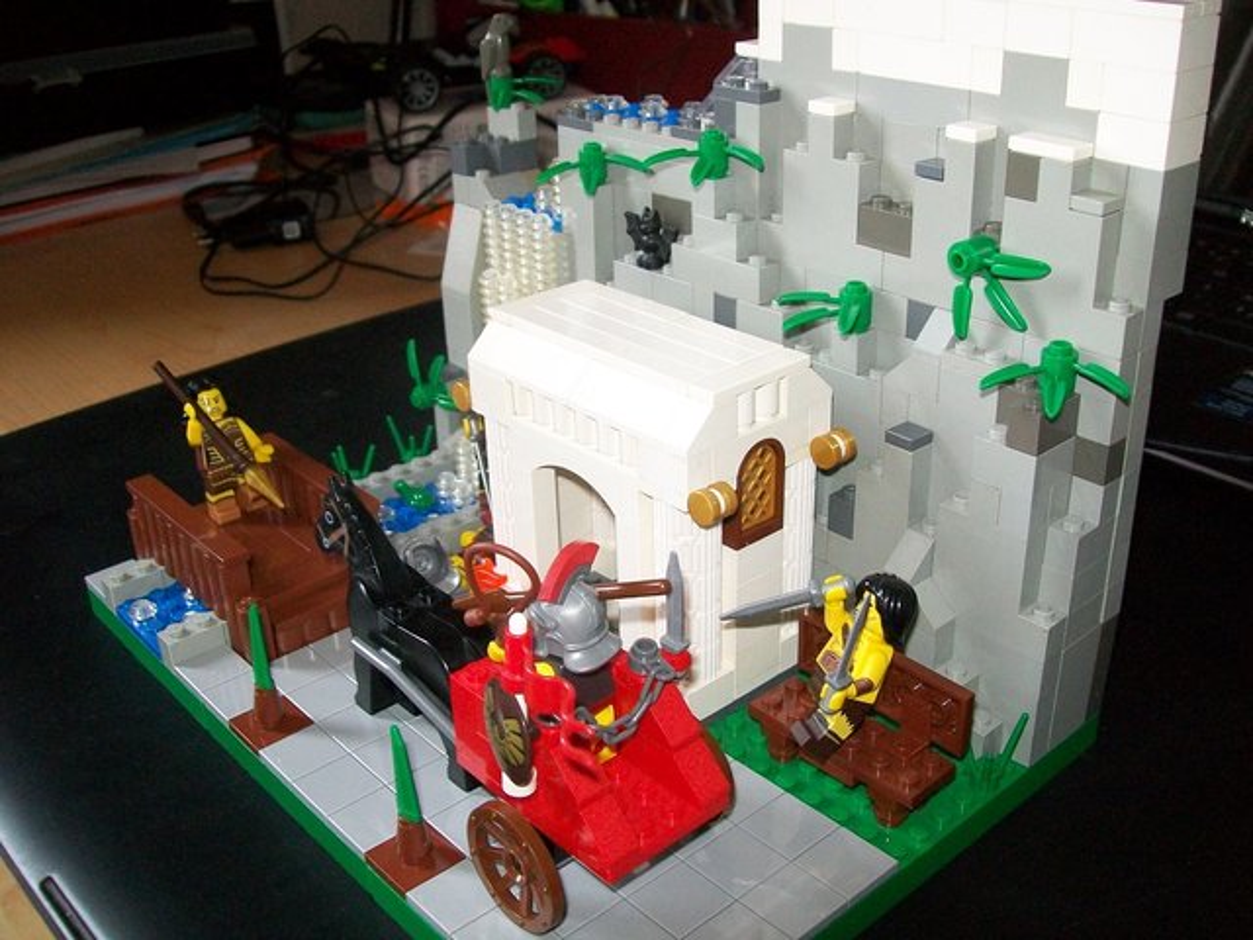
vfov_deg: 39.7
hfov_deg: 51.4
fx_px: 1303
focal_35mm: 36
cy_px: 470
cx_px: 626
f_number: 2.7
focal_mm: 6
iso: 160
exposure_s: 1/60
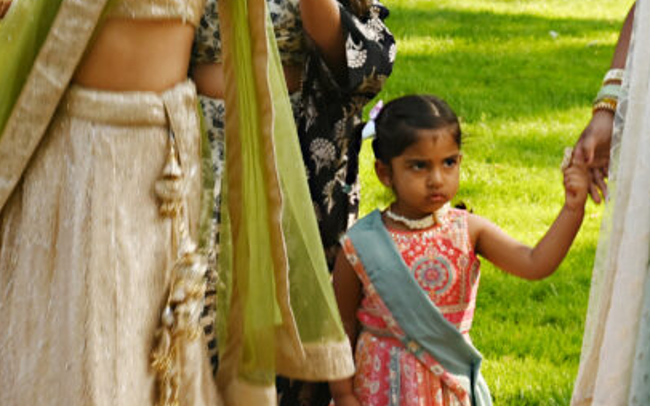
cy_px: -132
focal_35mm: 154
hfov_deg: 13.5
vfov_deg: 8.4
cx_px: 110
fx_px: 2729
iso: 400
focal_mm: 60
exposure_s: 1/160
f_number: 10
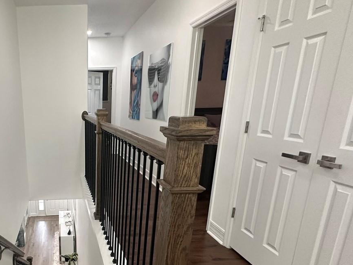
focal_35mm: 26
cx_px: 65
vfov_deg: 51.9
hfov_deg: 61.1
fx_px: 265
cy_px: 179
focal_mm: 2.22
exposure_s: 1/120
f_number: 2.2
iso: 320
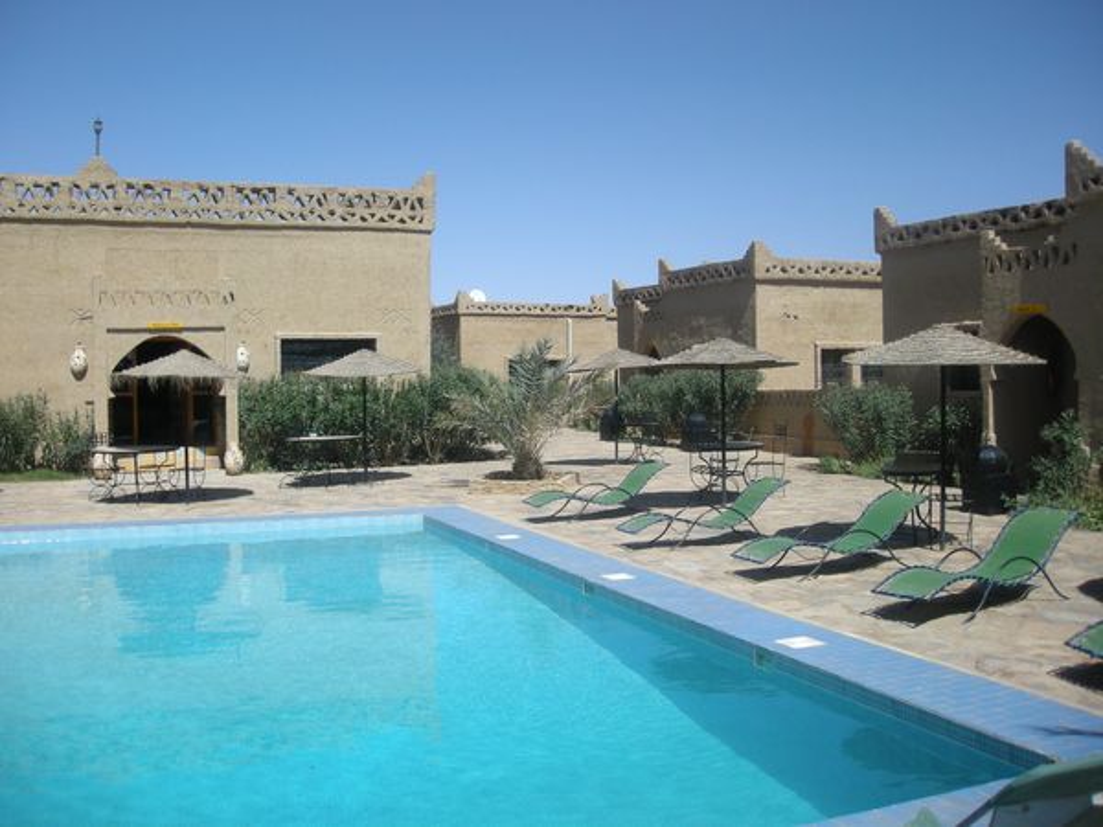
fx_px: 1115
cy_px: 414
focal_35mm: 35
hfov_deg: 52.6
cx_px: 552
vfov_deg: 40.7
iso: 50
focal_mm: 5.7
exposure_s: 1/295
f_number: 5.7
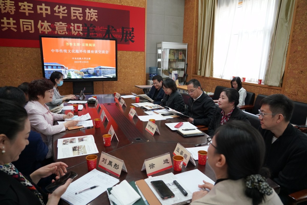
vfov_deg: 53.1
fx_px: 205
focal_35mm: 24
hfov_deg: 73.7
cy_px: 102
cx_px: 154
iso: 4000
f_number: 4
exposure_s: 1/160
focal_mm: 24
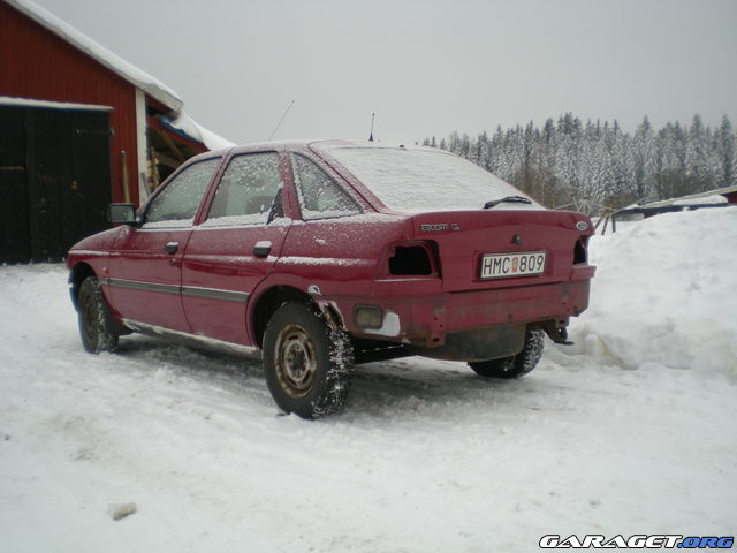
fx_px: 809
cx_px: 368
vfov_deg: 37.7
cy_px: 276
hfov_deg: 49.0
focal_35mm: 38
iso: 50
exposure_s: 1/236
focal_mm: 6.3
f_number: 3.1
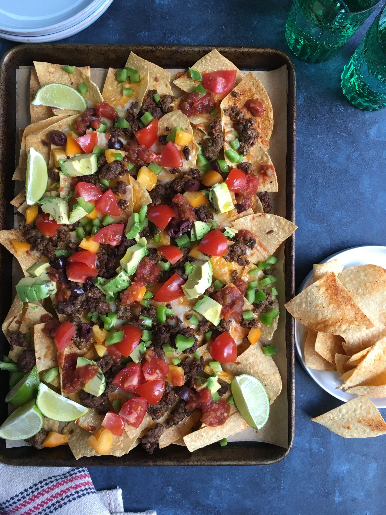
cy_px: 258
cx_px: 193
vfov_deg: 61.7
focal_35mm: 29
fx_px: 431
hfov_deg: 48.2
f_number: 2.2
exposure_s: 1/30
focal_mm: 4.15
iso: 50
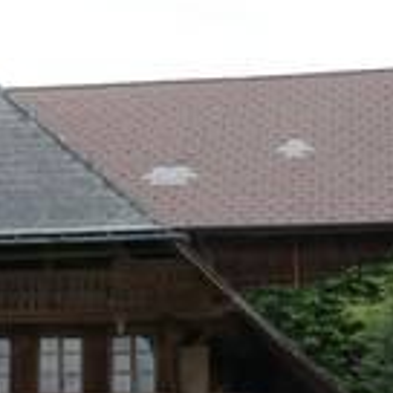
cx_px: 110
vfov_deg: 13.5
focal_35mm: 129
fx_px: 1657
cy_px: 289
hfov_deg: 13.5
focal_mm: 26
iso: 100
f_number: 6.3
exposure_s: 1/60
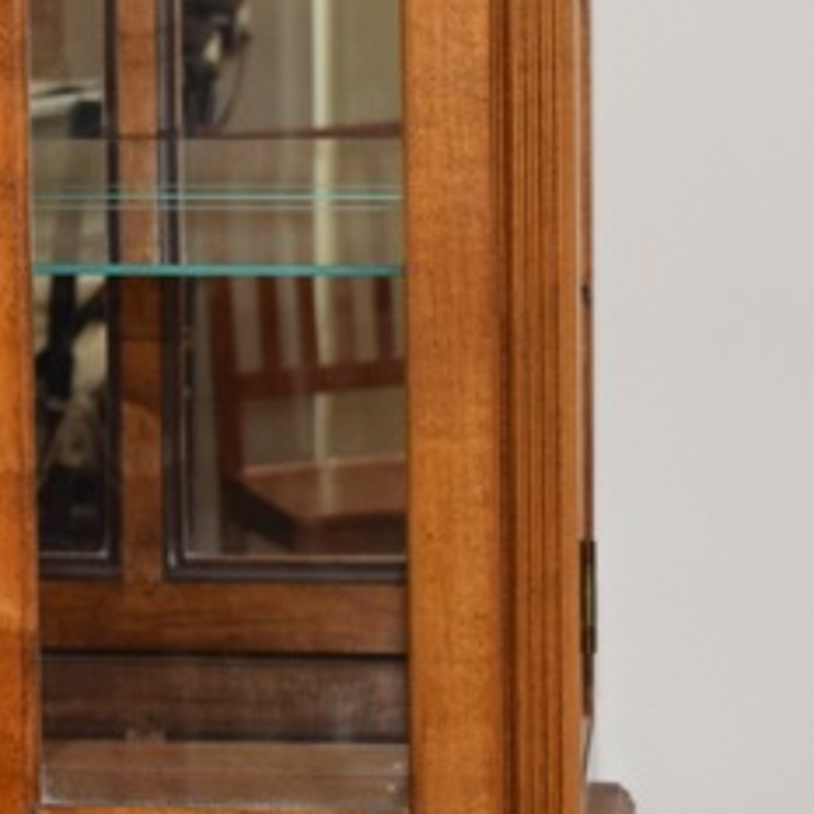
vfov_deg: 10.5
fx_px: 4363
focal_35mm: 164
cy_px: -54
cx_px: -10
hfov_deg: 10.6
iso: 800
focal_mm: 30
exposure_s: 1/100
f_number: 5
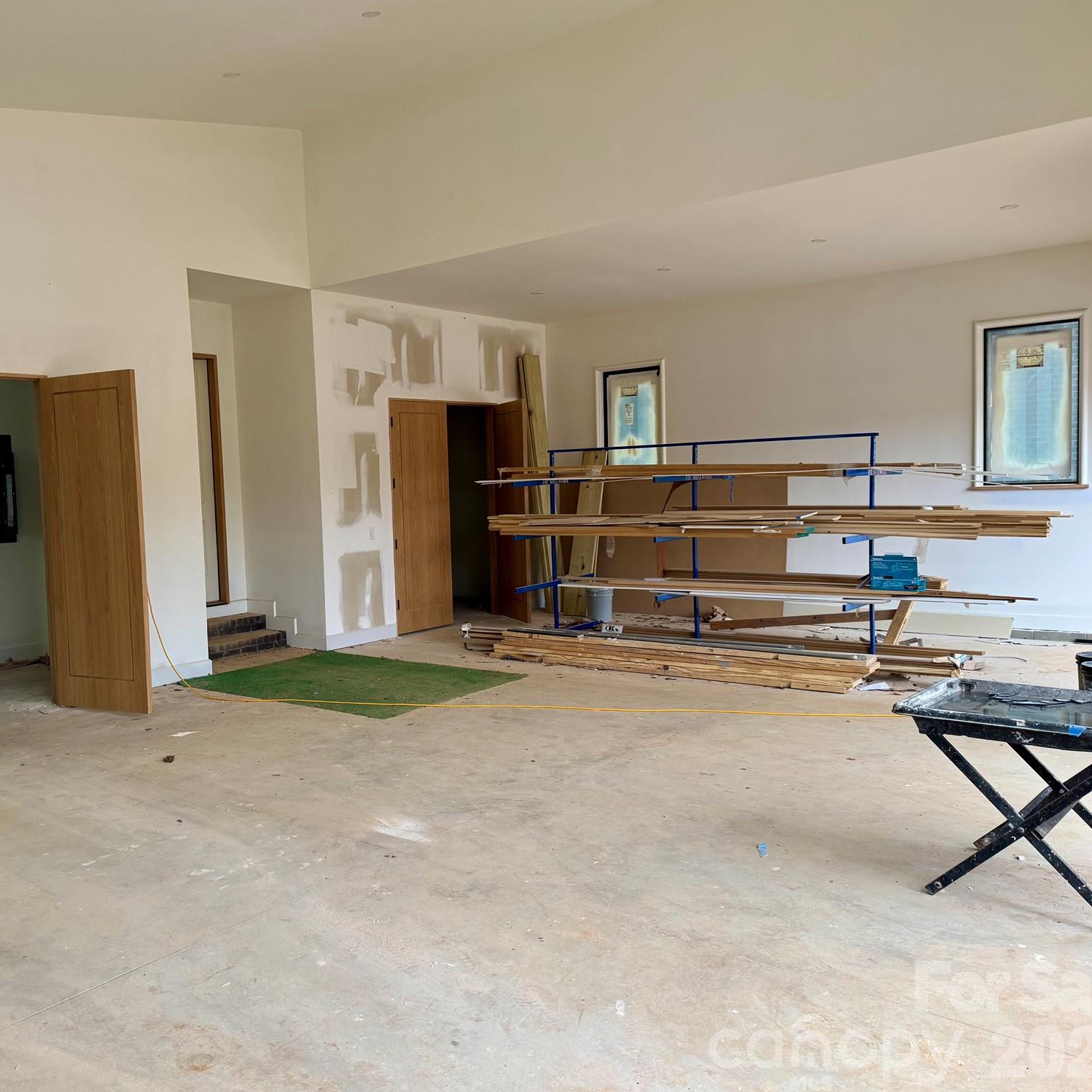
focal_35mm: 29
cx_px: 401
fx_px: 1035
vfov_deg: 55.6
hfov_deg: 54.9
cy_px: 544
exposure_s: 1/121
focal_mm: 6.76
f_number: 1.78
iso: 125
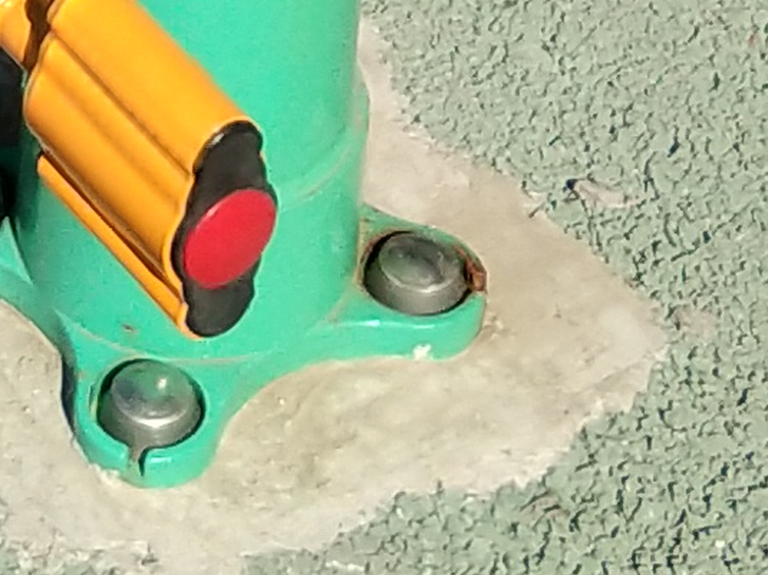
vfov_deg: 5.9
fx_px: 5346
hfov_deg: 8.1
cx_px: -158
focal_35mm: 241
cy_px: -753
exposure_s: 1/1236
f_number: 2.2
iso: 50
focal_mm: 3.69
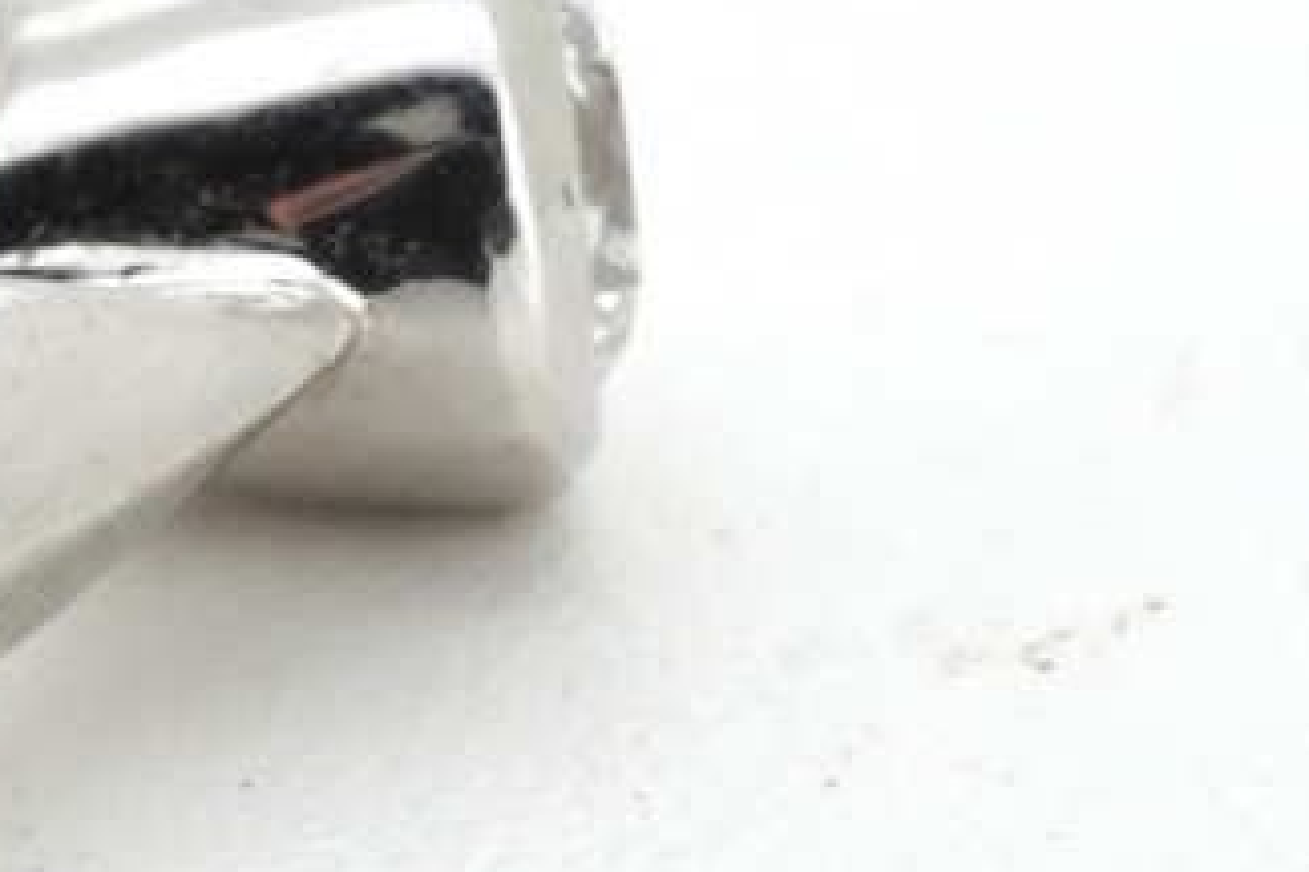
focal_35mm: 273
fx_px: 9926
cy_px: 367
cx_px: -796
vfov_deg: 5.0
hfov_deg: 7.4
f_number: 22
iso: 200
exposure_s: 1/100
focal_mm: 30
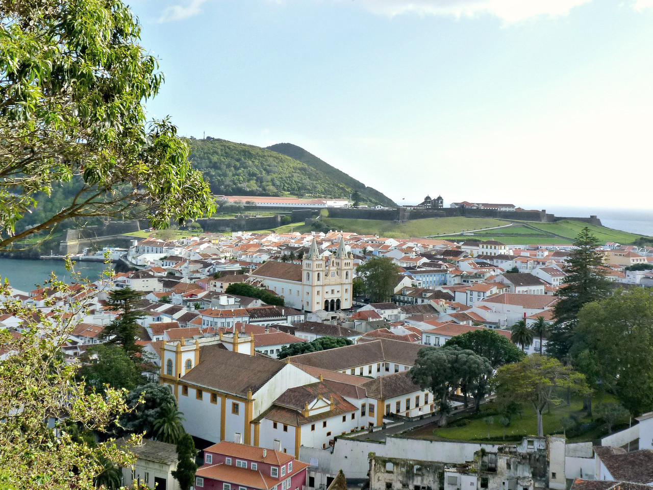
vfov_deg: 37.7
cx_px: 326
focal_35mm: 38
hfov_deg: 49.0
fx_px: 717
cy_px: 245
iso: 125
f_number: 5.6
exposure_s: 1/400
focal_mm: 6.8
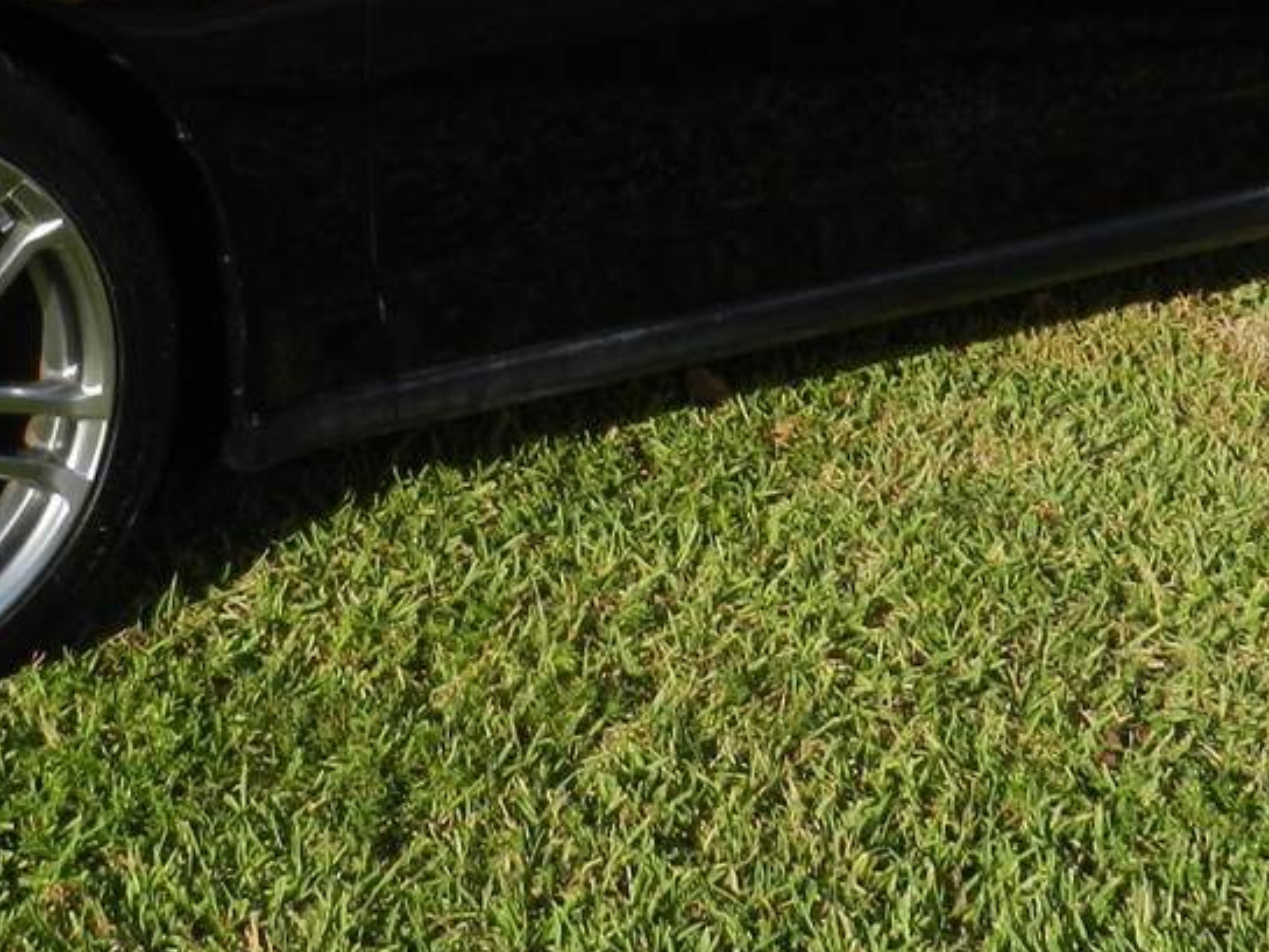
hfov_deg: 20.7
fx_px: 3447
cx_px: 342
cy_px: -161
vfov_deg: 15.2
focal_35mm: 94
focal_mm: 5.6
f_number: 4.5
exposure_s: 1/640
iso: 160
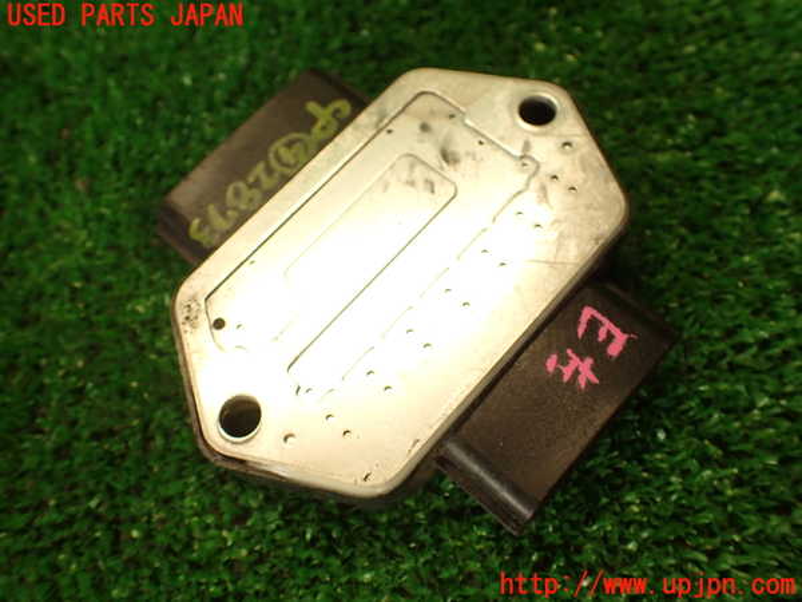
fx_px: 695
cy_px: 301
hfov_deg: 60.0
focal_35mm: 30
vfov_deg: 46.8
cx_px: 401
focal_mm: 5.4
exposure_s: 1/60
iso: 200
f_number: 2.3
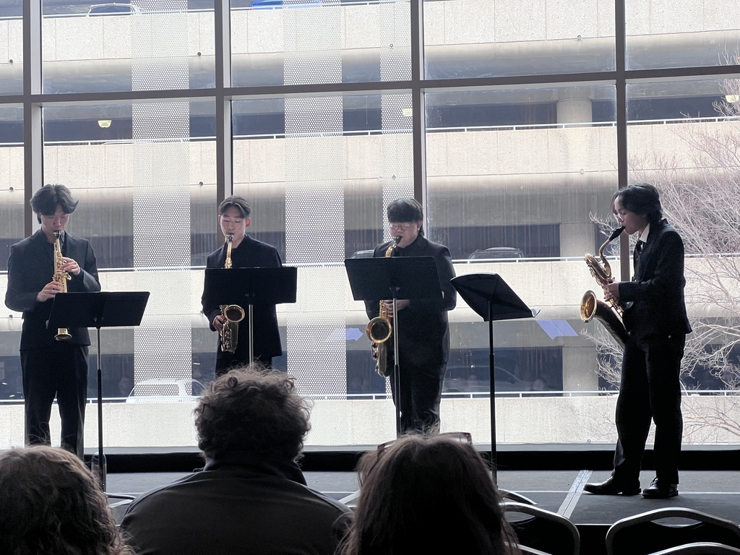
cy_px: 278
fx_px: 1646
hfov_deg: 25.3
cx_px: 370
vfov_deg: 19.1
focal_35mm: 77
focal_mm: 9
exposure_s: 1/99
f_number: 2.8
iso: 100
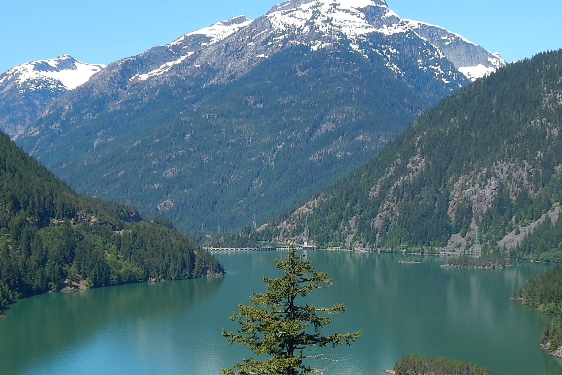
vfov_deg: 20.5
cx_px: 332
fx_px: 1030
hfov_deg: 30.5
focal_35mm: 66
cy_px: 242
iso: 125
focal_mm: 7.7
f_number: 3.6
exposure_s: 1/1000
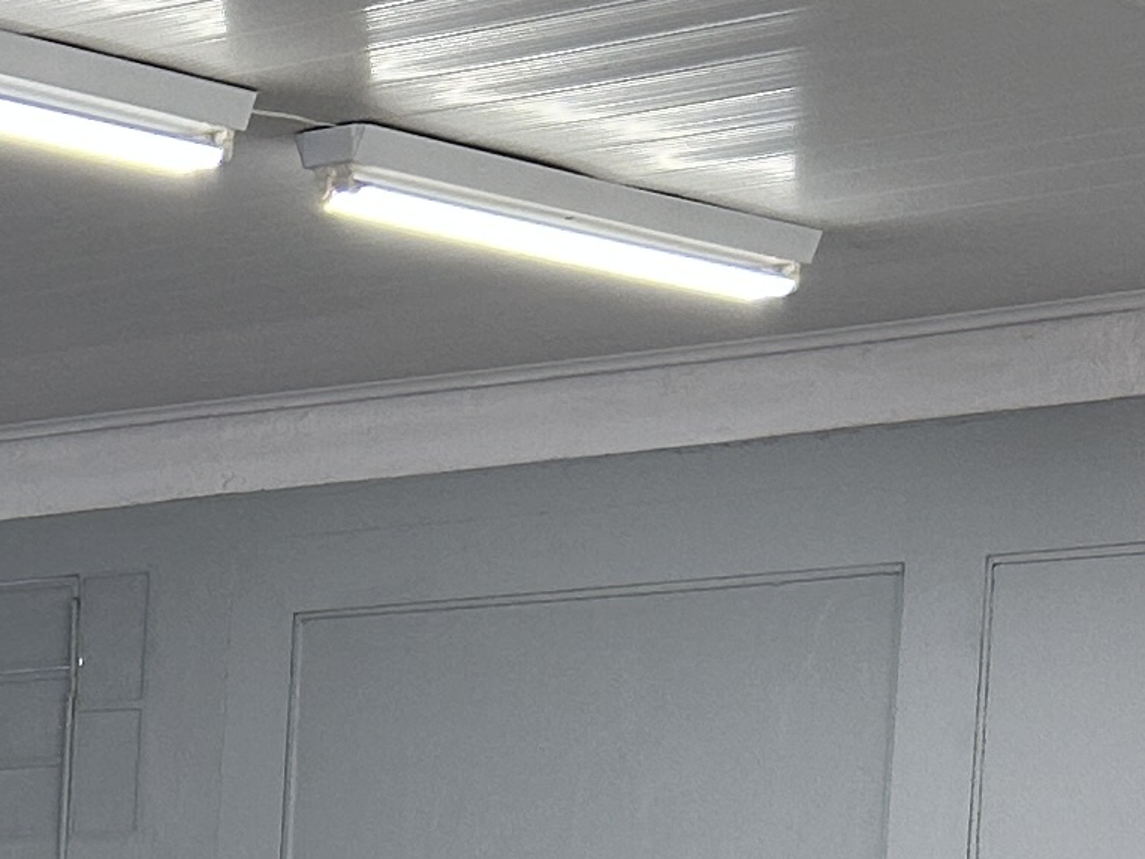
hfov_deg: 12.7
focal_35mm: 137
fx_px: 4532
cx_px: -1117
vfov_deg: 10.2
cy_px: 1531
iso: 80
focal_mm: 5.7
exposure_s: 1/60
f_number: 1.5
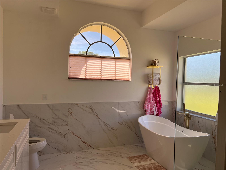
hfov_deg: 67.3
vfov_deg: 53.1
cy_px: 85
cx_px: 113
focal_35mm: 26
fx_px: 170
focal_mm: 5.7
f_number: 1.5
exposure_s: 1/1159
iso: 50
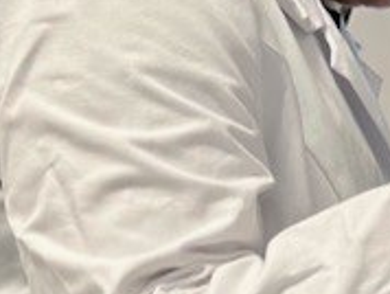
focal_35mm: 167
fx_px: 1884
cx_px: 451
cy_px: 74
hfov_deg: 11.6
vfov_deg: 8.9
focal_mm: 6.86
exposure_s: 1/100
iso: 200
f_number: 1.78
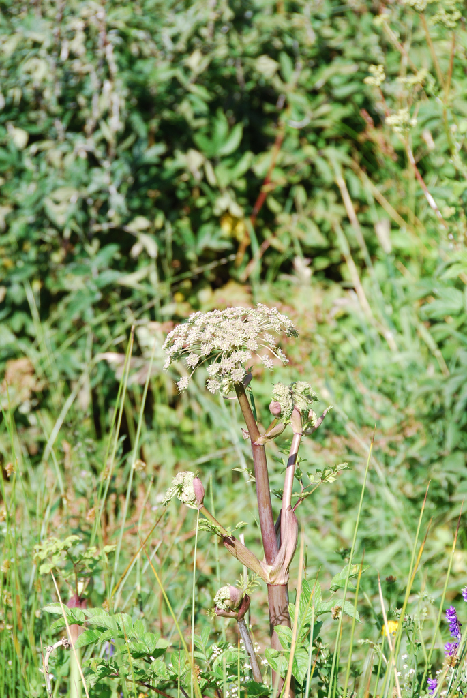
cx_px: 234
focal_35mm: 202
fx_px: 3931
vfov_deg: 10.1
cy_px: 349
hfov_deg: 6.8
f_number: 10
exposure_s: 1/160
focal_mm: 135
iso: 200
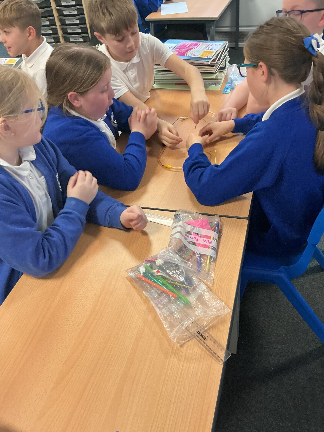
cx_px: 165
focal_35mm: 32
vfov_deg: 56.8
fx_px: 399
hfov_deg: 44.2
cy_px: 214
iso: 160
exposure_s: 1/60
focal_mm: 3
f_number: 1.8
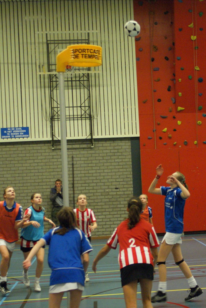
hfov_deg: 25.8
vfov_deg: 37.8
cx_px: 103
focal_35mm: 52
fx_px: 450
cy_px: 154
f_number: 2.8
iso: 1600
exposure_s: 1/125
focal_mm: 35
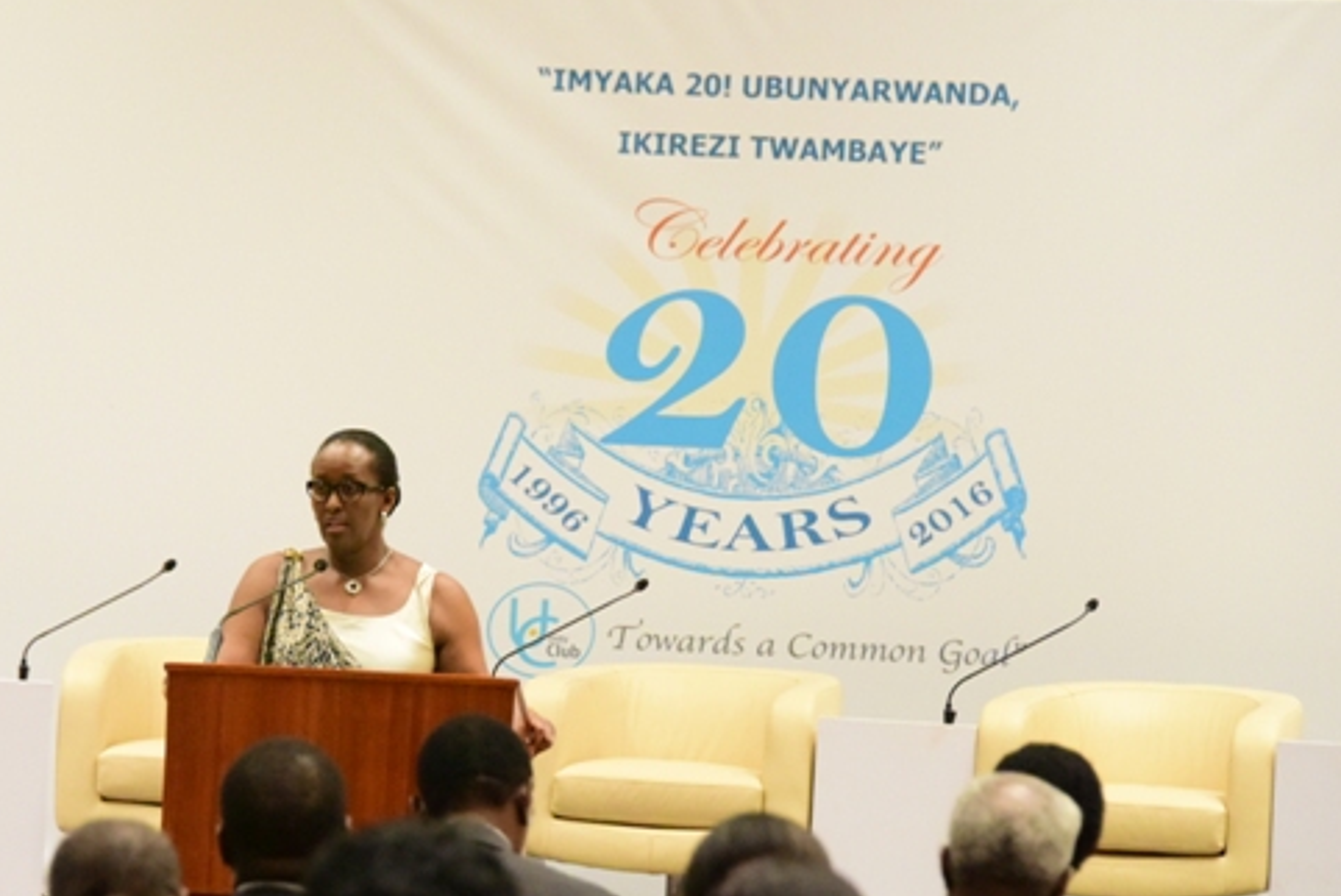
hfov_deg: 8.1
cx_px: 373
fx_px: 9504
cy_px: 486
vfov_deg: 5.4
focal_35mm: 255
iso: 12800
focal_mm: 160
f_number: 5.6
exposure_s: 1/125
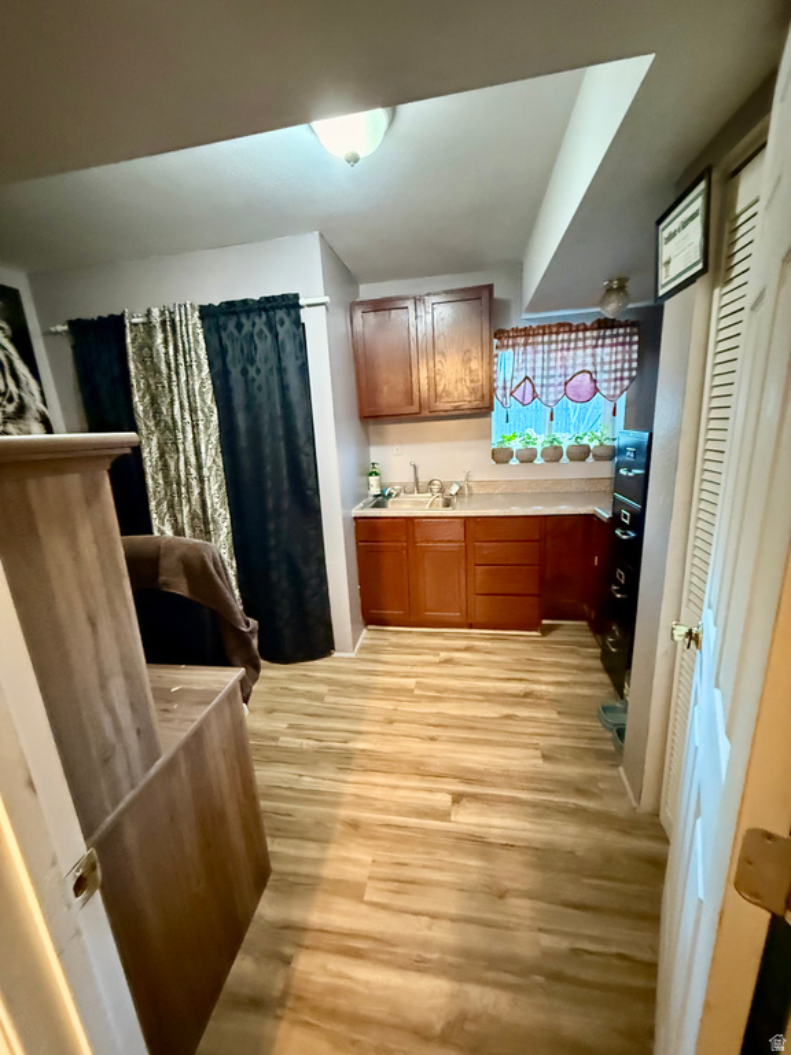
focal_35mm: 14
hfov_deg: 85.7
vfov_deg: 102.1
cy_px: 528
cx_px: 396
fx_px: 427
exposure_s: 1/40
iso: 1600
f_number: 2.2
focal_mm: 2.22
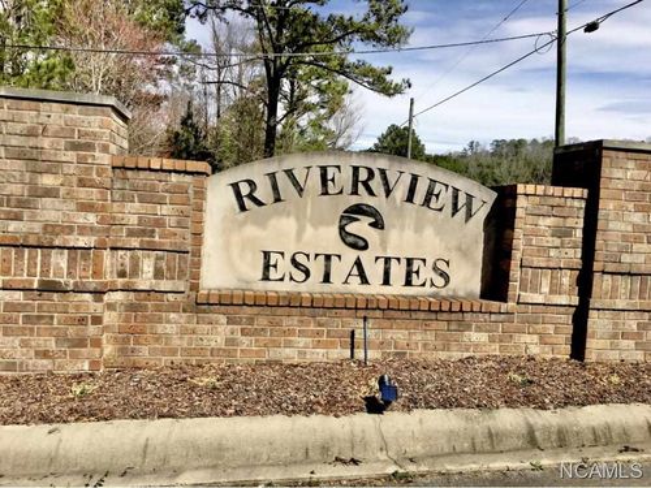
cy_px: 244
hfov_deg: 61.7
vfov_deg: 48.2
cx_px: 326
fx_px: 545
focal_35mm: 29
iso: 25
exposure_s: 1/2331
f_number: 2.2
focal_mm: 4.15
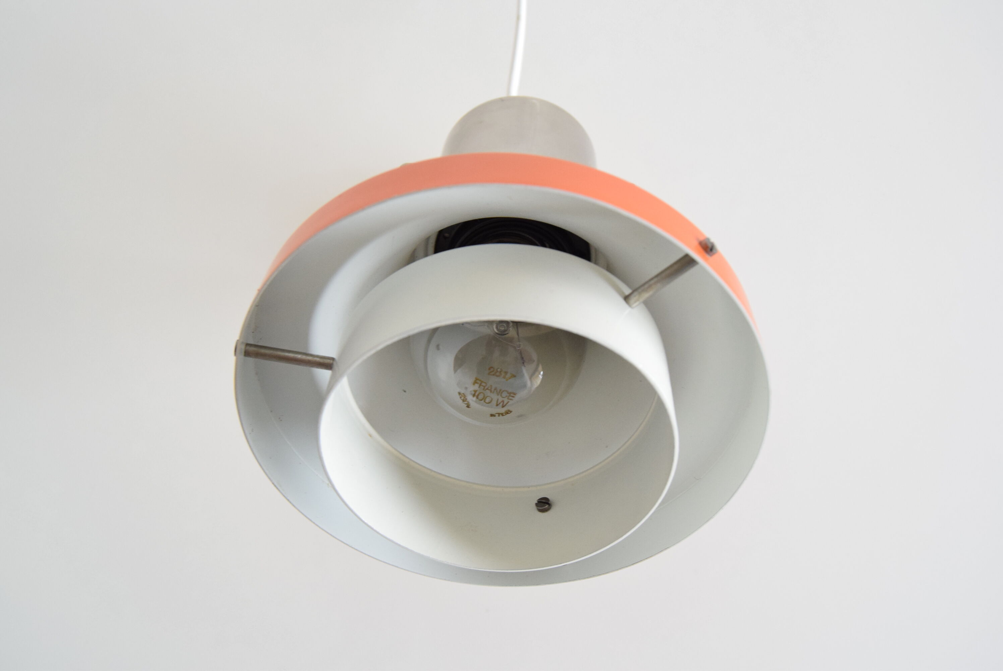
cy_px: 336
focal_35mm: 34
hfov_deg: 55.1
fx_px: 962
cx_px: 502
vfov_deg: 38.4
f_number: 5
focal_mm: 23
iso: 1600
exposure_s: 1/100
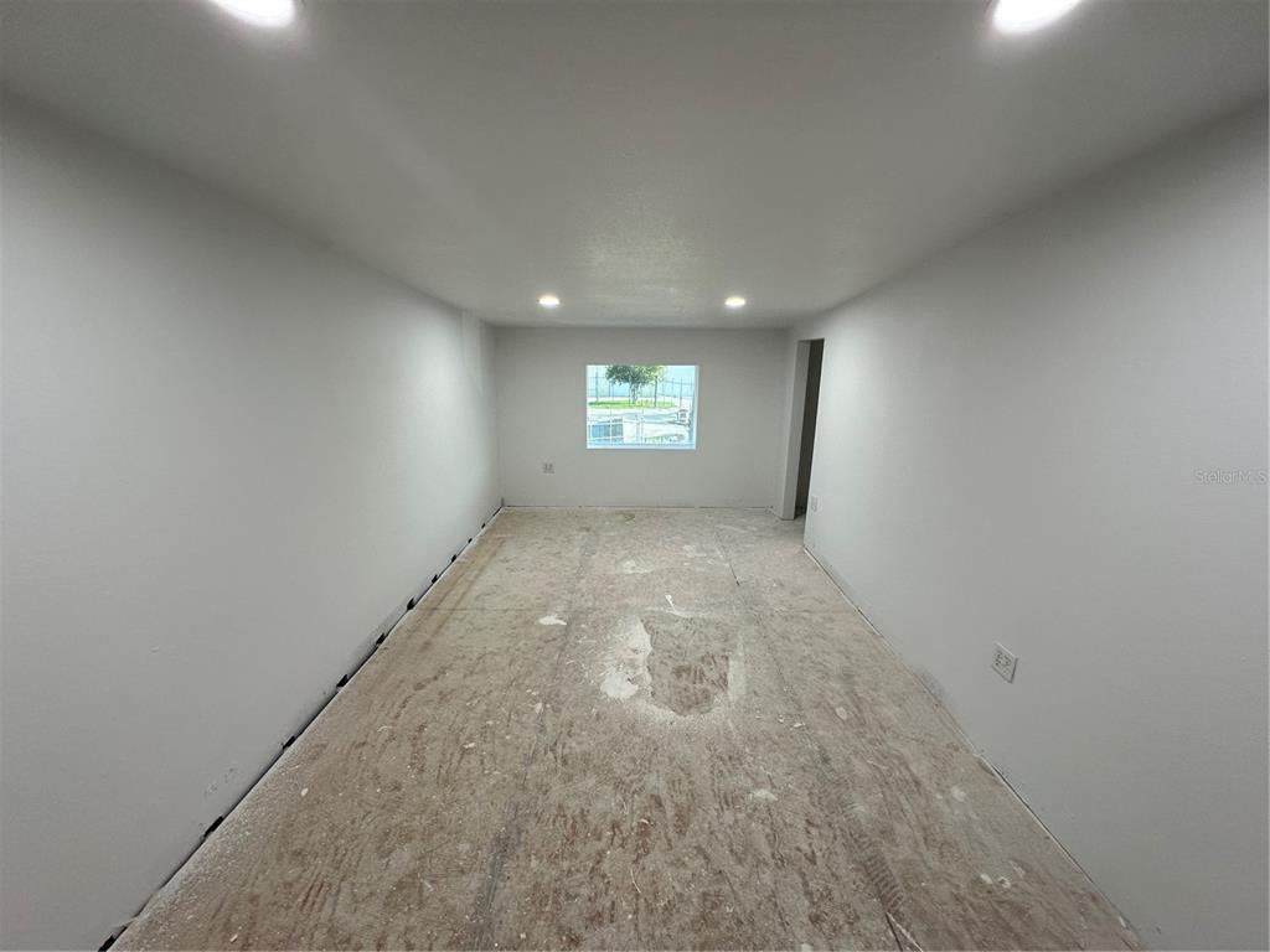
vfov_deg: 85.7
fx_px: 514
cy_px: 476
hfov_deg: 102.1
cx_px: 635
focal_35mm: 14
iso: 160
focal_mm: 2.22
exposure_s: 1/120
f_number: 2.2
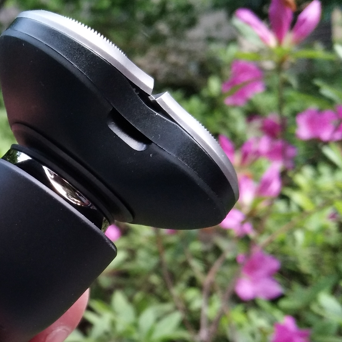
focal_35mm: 60
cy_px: 300
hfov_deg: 26.8
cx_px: -15
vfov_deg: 27.7
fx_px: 671
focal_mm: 3.88
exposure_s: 1/33.3
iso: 250
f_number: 2
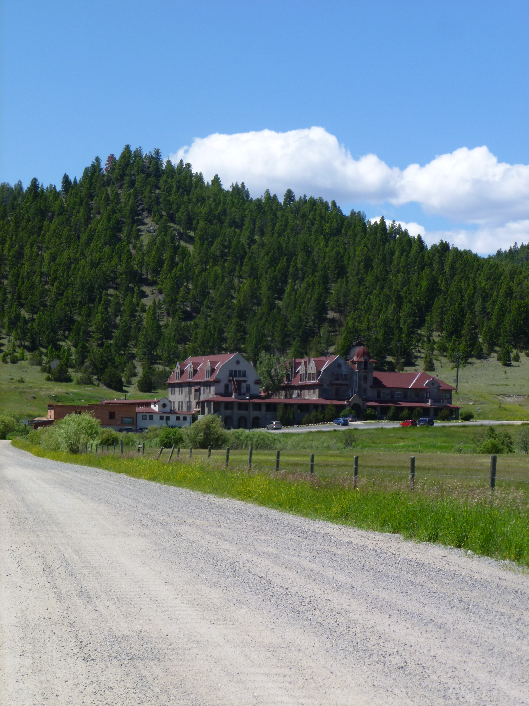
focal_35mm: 90
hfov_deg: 16.4
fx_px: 1834
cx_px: 264
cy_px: 353
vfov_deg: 21.8
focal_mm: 16.1
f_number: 4.6
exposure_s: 1/400
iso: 80
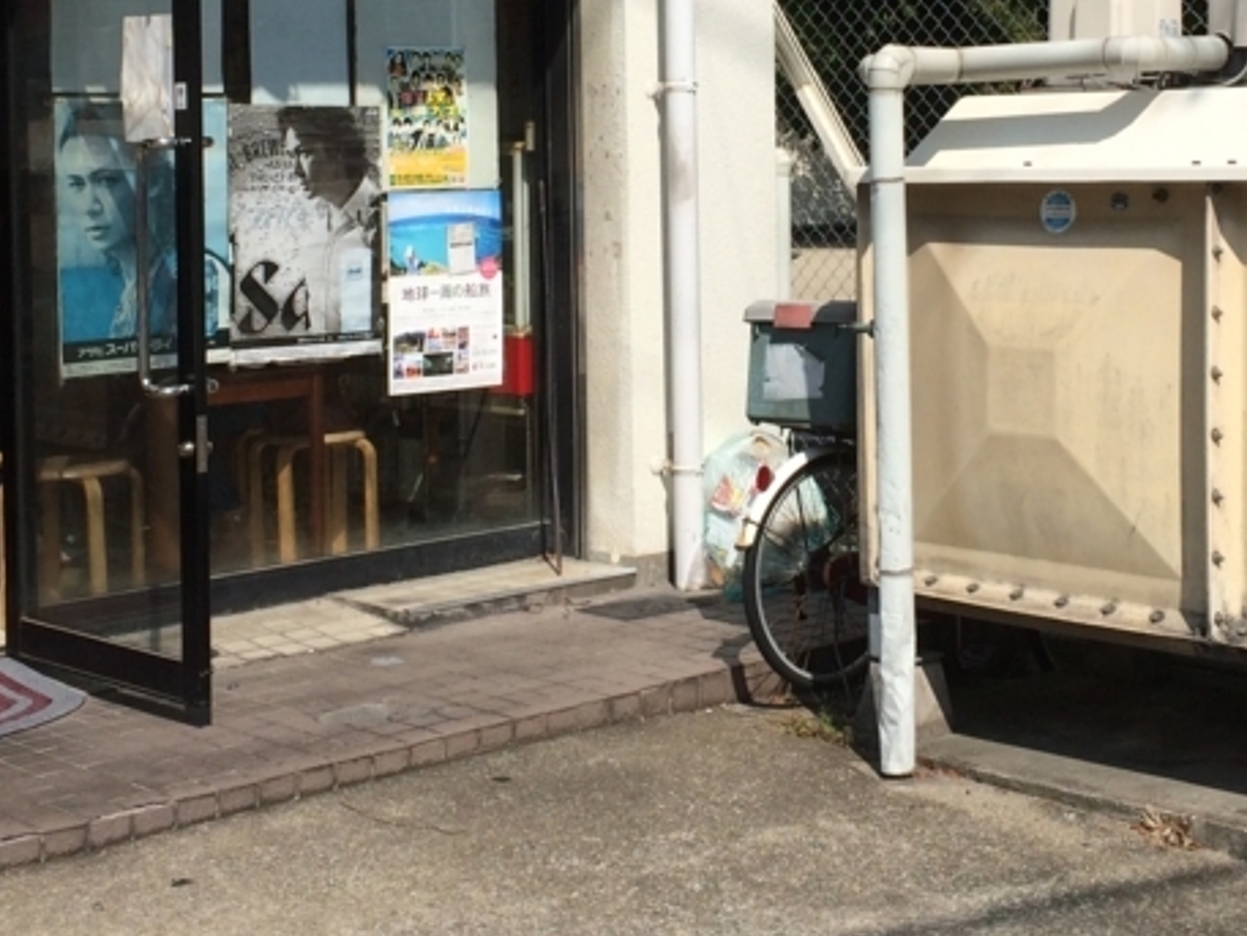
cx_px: 701
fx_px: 2342
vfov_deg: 22.3
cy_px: 207
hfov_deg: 29.8
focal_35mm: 65
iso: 32
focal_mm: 4.15
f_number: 2.2
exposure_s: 1/3165
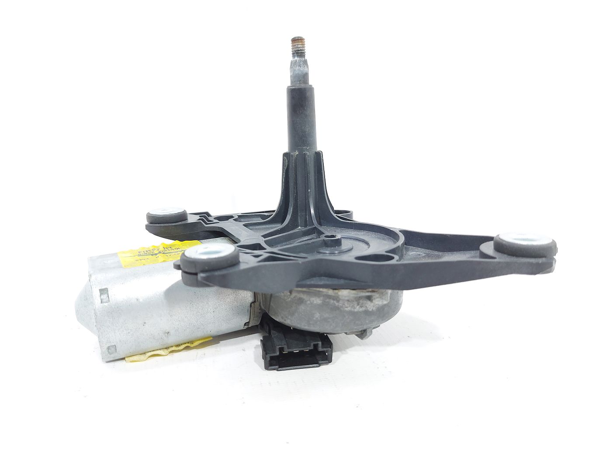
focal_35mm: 24
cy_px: 228
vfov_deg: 56.8
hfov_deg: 71.6
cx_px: 303
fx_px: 420
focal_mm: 5.23
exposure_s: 1/50
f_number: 1.8
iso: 160
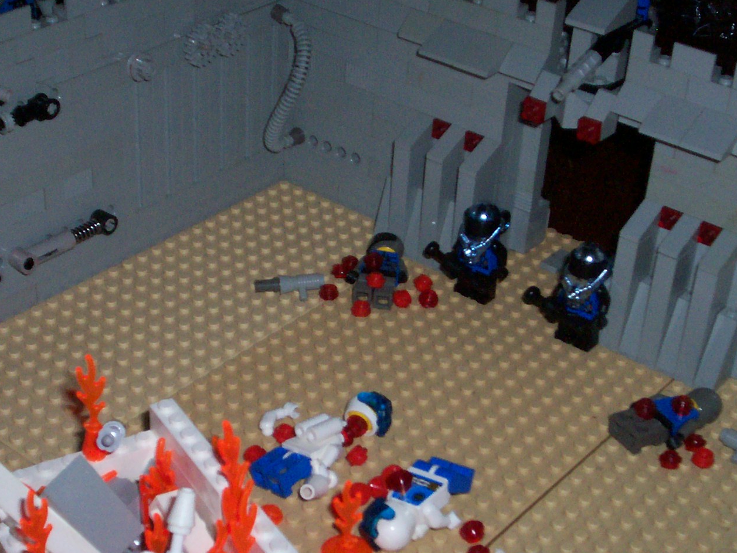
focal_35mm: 66
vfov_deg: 22.2
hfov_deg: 29.4
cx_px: 349
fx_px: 1405
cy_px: 365
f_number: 4.5
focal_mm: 5.9
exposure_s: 1/64
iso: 140
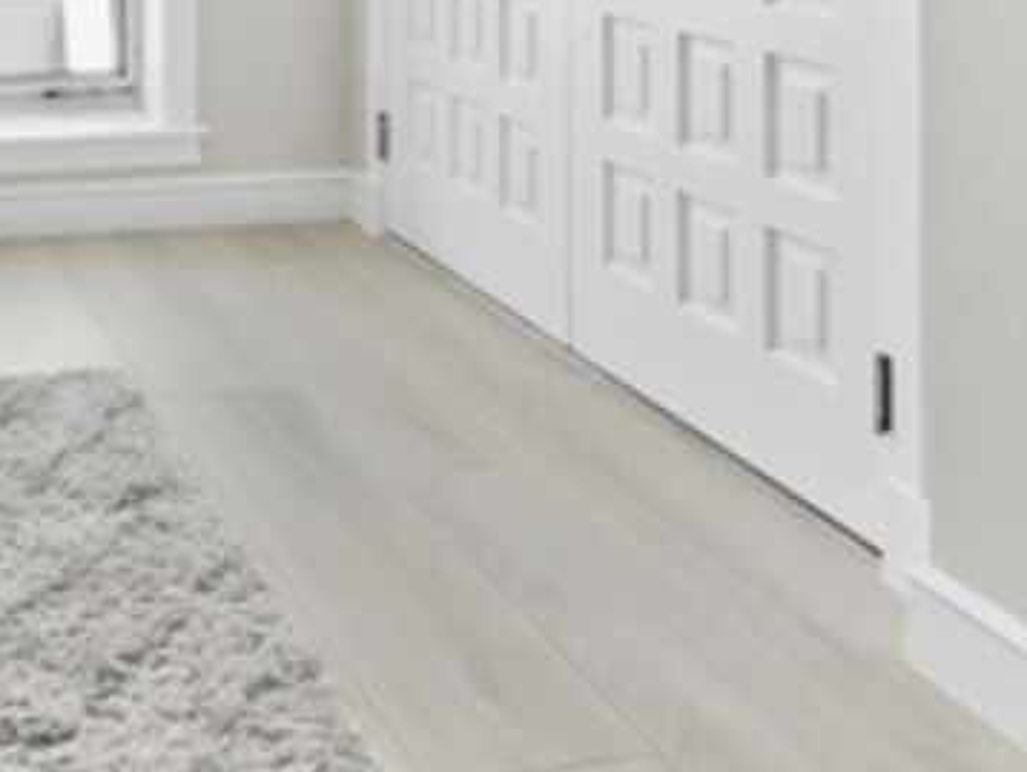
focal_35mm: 50
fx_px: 1484
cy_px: -212
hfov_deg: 35.4
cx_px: 63
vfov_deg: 25.4
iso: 400
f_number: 11
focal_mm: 7
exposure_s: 1/15
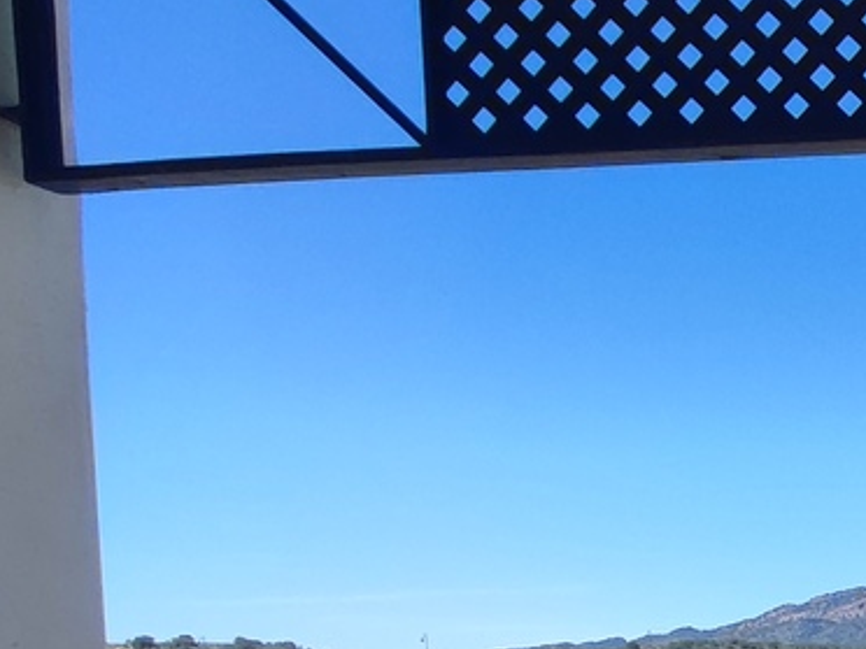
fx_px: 1376
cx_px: 1255
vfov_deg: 23.9
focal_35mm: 55
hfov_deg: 26.6
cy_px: 800
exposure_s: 1/982
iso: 50
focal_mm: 1.65
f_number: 2.2
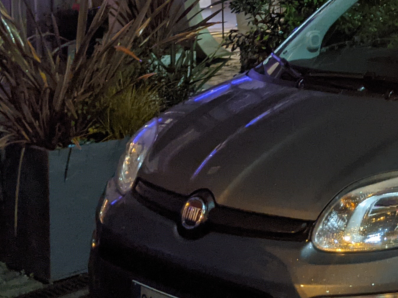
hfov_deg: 23.1
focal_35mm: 81
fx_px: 931
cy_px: -68
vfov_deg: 17.3
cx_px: 407
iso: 334
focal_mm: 4.44
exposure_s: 1/25
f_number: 1.8
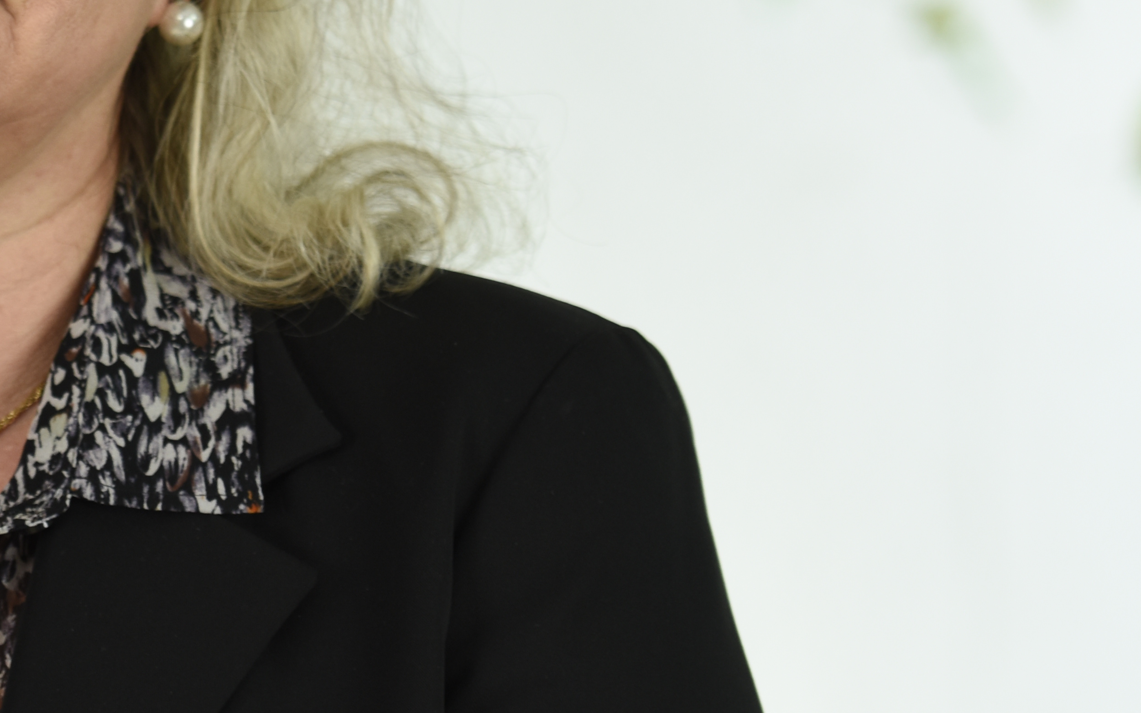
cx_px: -94
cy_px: 45
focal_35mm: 348
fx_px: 10821
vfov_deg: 3.8
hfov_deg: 6.0
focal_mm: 116
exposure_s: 1/60
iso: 400
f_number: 2.8
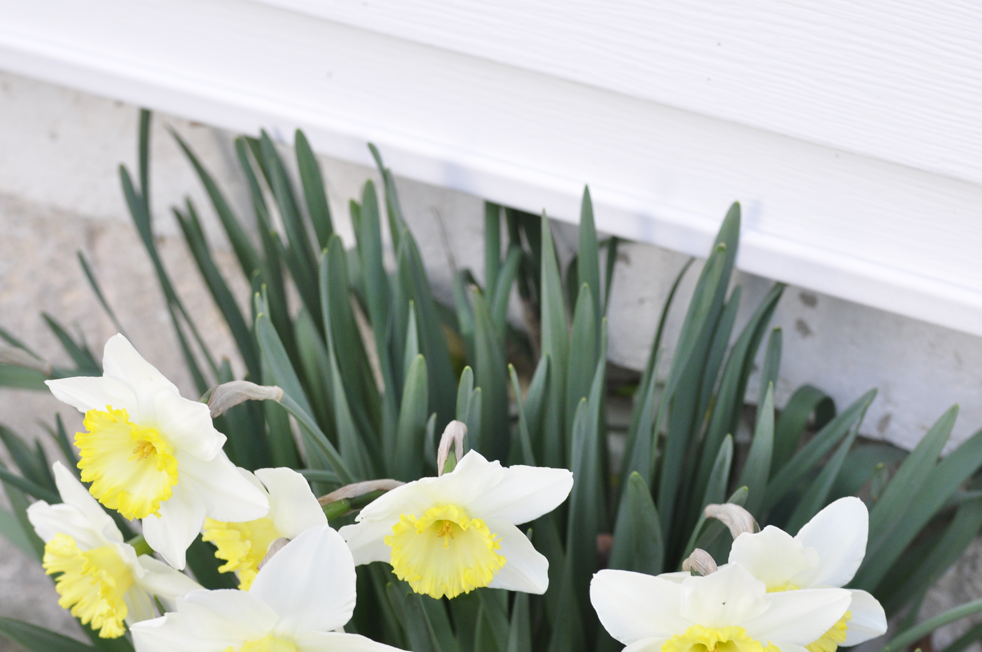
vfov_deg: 10.4
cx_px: 466
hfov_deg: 15.5
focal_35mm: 132
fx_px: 3596
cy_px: 396
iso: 500
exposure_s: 1/125
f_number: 5.6
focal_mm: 70
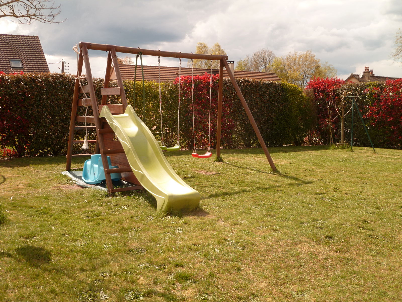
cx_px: 201
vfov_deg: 41.8
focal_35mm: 34
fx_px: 395
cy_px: 151
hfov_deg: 54.0
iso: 80
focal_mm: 6.1
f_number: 3.6
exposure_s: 1/400
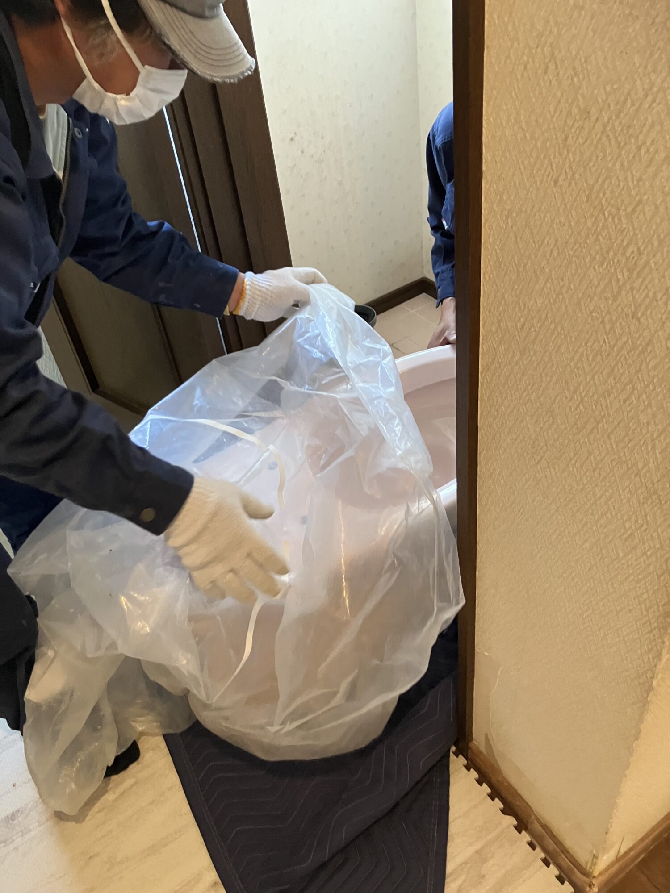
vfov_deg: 63.4
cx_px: 335
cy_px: 446
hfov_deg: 49.7
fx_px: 723
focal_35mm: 28
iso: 320
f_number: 1.8
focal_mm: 3.99
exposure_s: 1/60
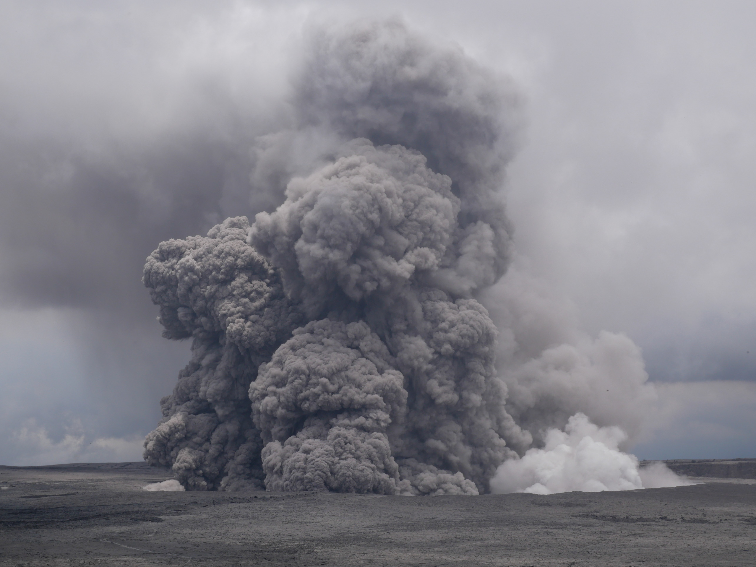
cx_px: 382
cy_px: 284
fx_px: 1682
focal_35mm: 77
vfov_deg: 19.1
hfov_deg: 25.3
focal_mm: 38
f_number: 10
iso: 200
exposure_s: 1/640
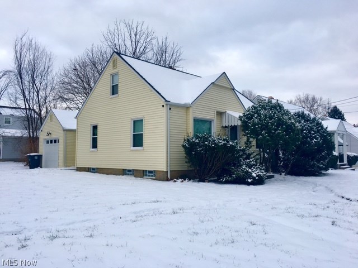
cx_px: 179
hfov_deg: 61.7
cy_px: 134
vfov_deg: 48.2
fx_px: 300
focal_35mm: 29
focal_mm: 4.15
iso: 25
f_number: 2.2
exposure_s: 1/240
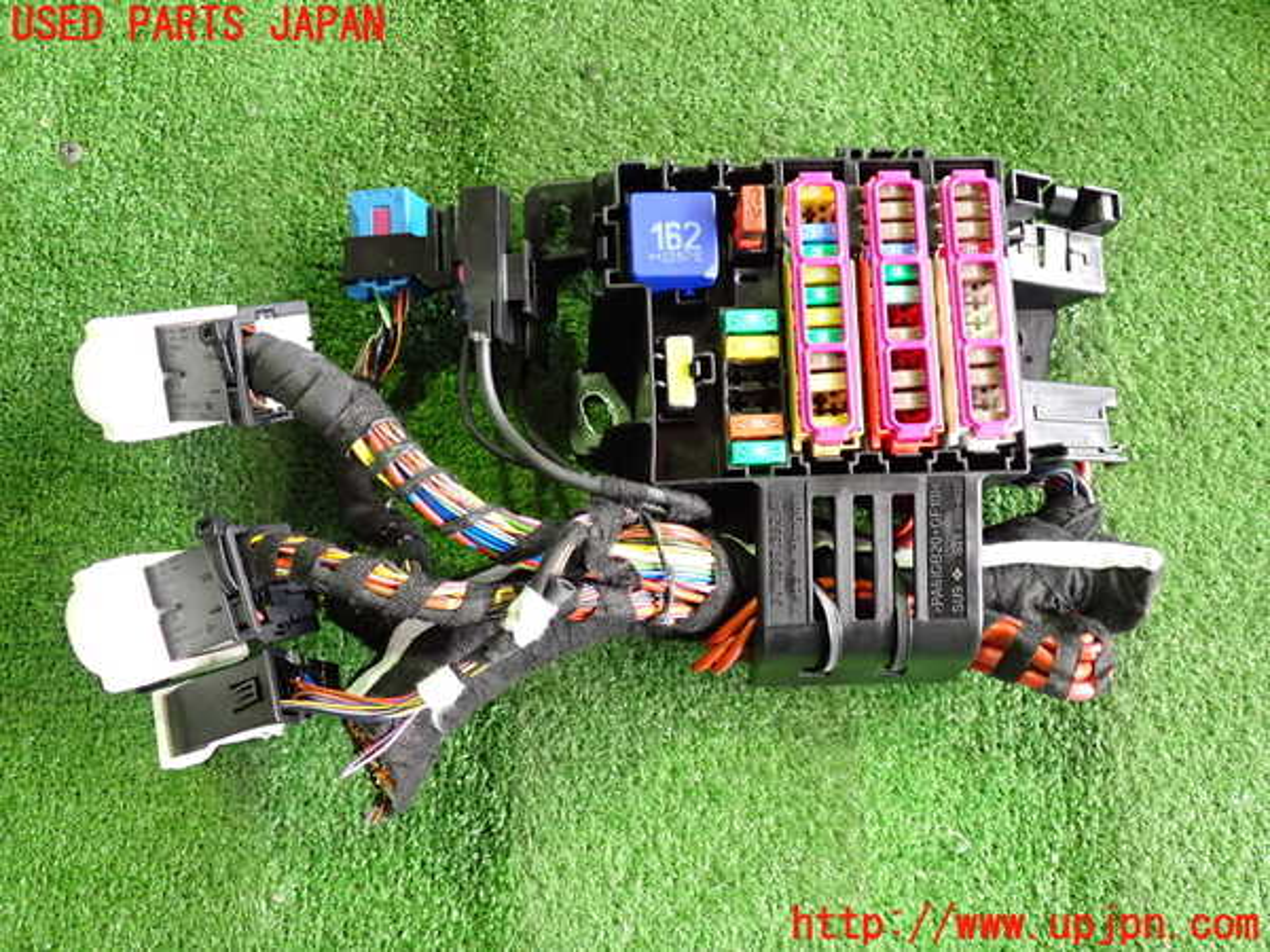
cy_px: 476
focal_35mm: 30
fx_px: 1101
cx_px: 635
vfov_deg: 46.8
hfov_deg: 60.0
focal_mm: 5.4
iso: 400
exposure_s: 1/30
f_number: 2.3
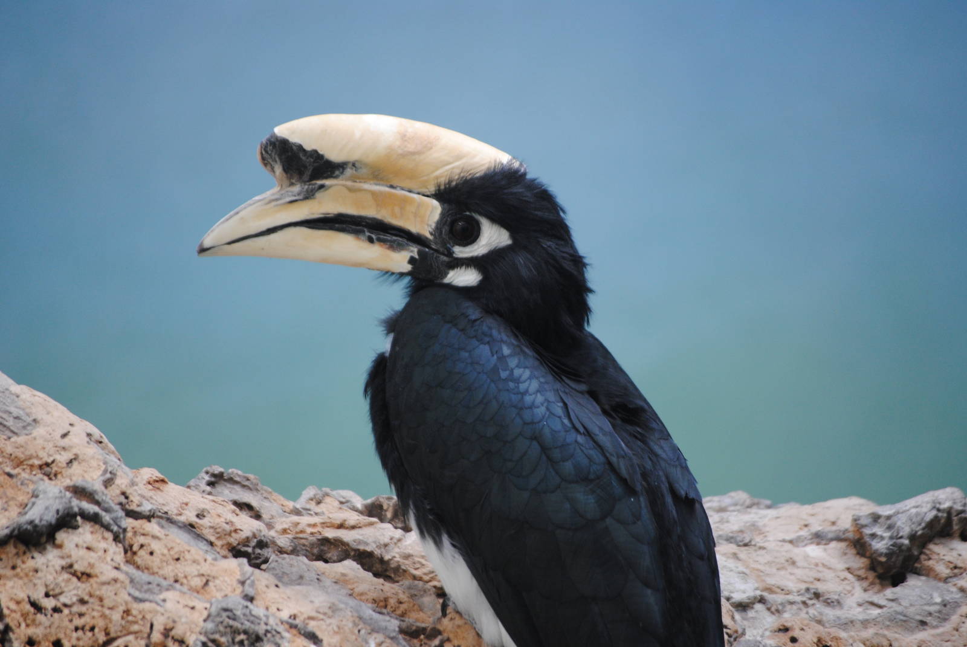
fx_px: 6656
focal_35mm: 248
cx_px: 484
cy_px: 324
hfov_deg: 8.3
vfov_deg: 5.6
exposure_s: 1/40
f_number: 5.3
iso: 400
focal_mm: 165
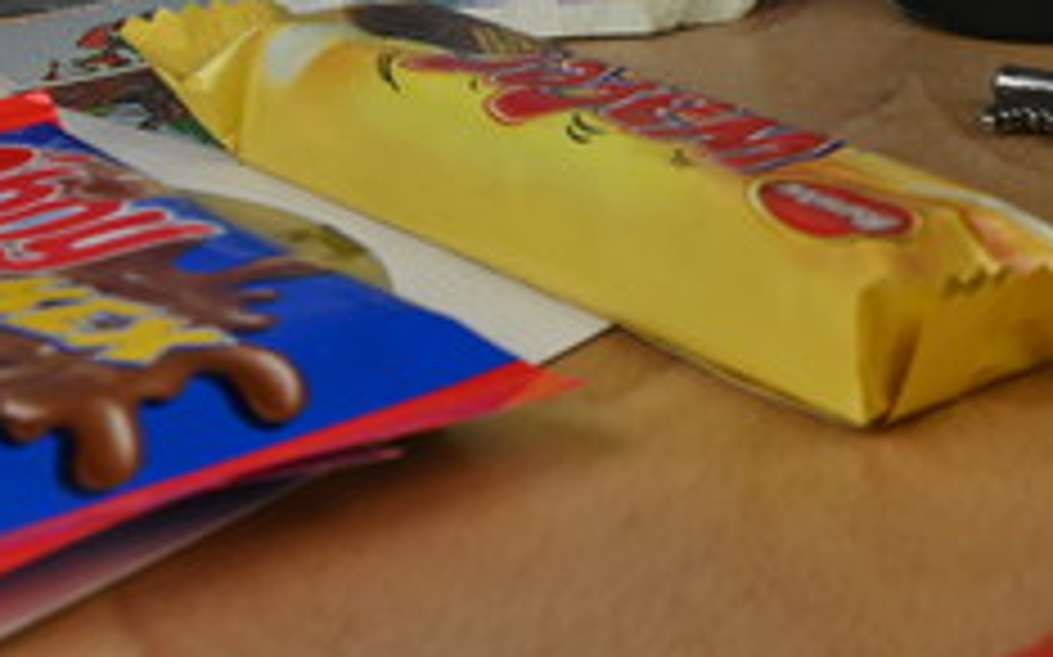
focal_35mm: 104
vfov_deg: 12.1
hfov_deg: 18.7
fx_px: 2994
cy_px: -268
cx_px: 1318
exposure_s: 1/125
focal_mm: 25
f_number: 8
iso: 100
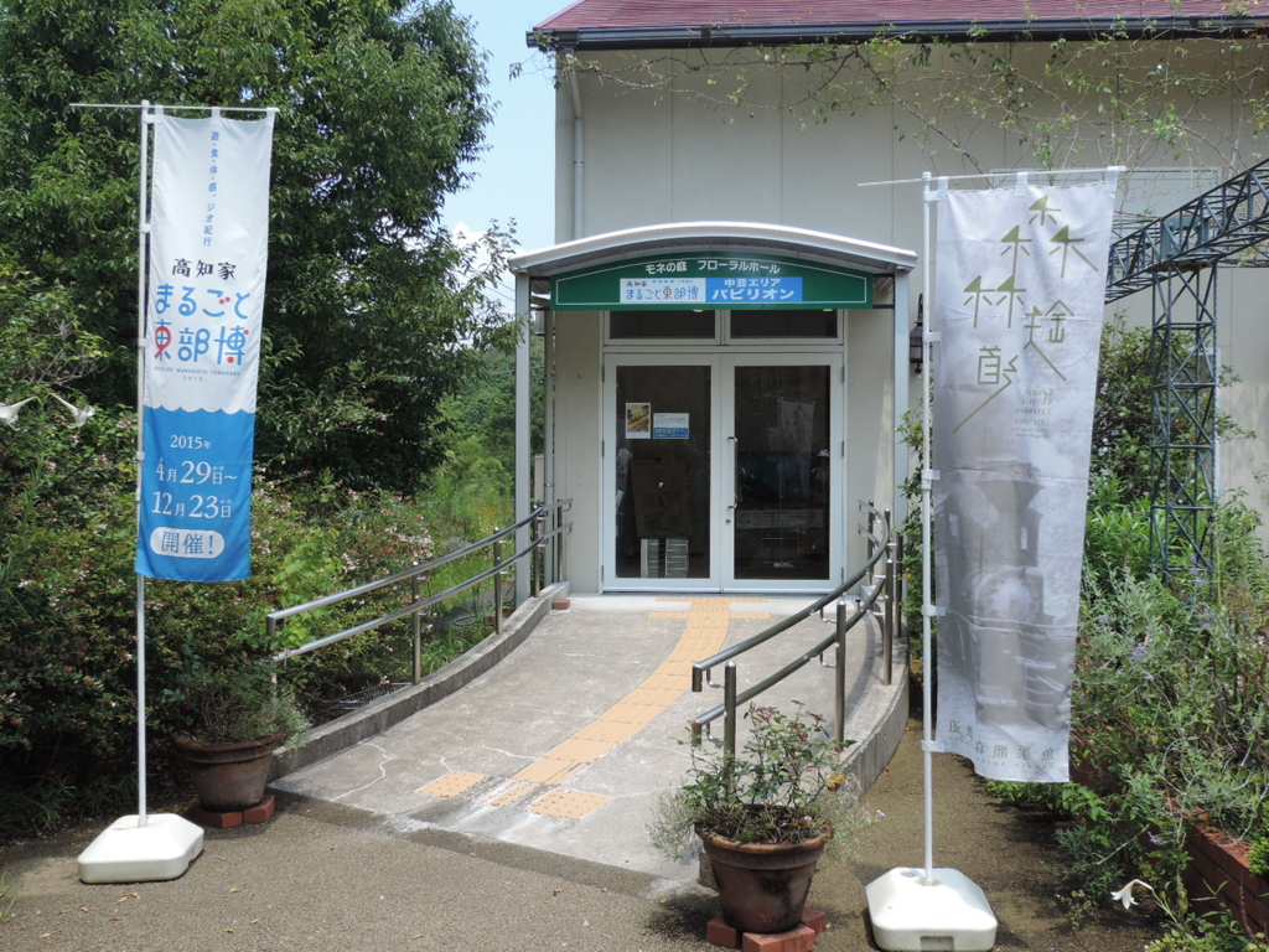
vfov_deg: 42.9
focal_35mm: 33
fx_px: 1210
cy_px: 476
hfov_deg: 55.4
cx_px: 634
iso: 80
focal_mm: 5.8
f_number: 3.2
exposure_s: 1/500
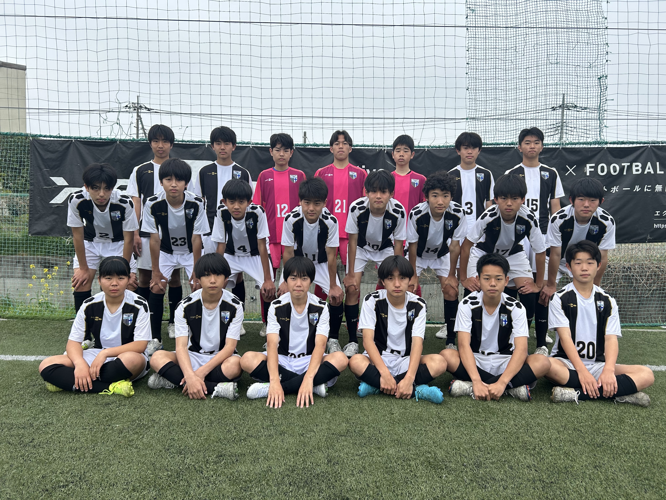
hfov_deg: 67.3
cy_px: 250
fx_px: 500
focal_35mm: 26
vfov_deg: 53.1
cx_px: 333
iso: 50
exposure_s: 1/700
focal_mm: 5.7
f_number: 1.5
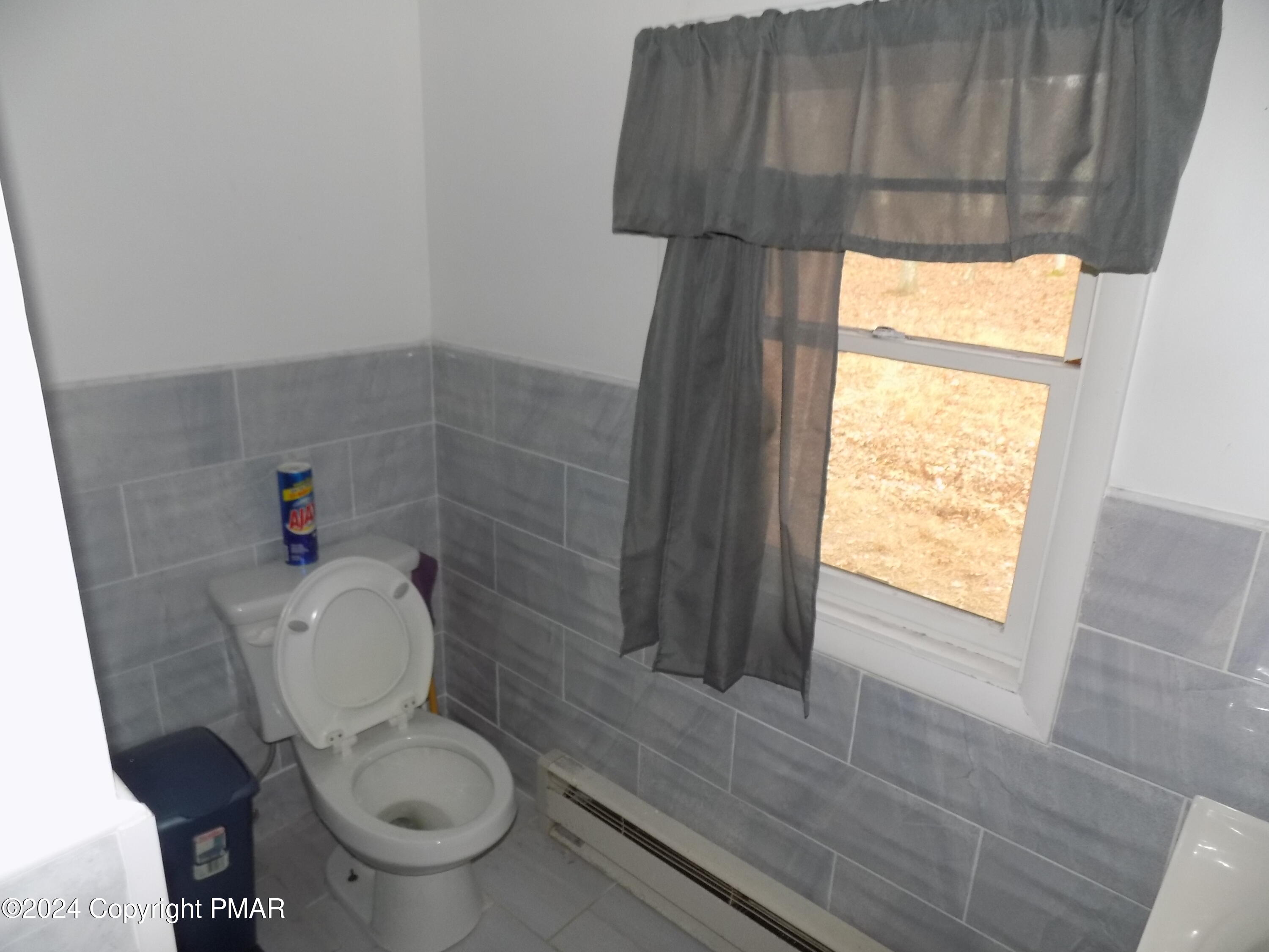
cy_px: 476
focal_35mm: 23
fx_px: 843
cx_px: 634
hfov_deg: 73.9
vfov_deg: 58.9
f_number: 3.1
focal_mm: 4
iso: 200
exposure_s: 1/30
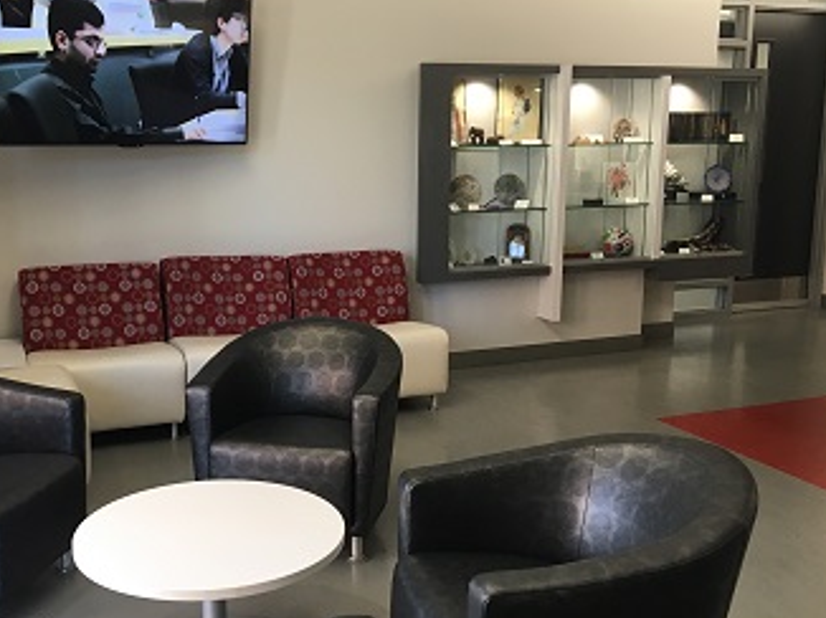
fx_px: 954
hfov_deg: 46.6
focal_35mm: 40
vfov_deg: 35.9
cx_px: 340
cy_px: 323
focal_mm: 4.15
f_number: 2.2
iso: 32
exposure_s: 1/30
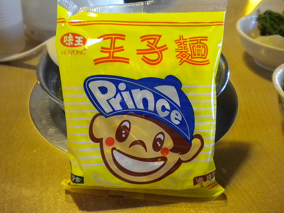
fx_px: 287
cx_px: 142
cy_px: 106
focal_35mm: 35
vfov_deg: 40.7
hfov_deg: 52.6
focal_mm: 6.3
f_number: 3.1
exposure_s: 1/31.8
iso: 400
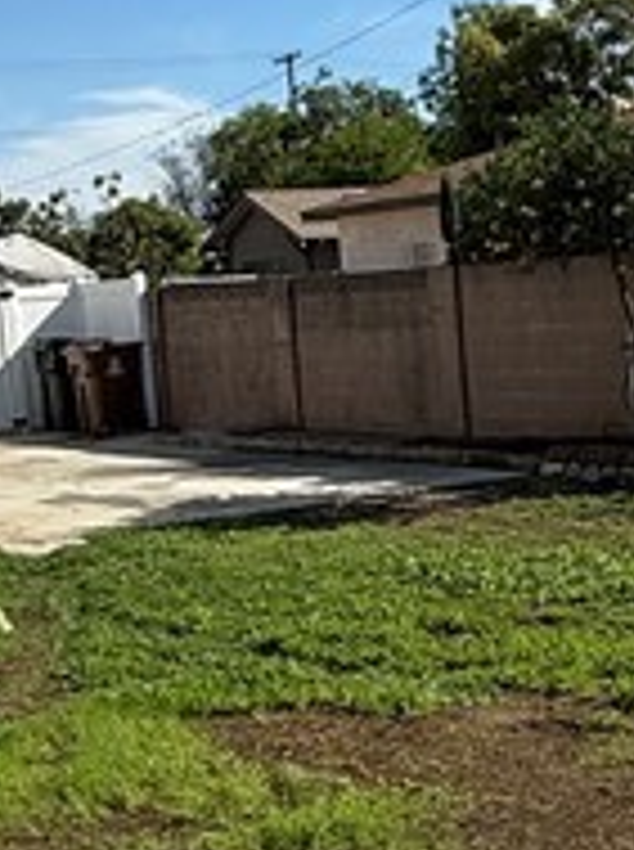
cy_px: 517
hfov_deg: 19.1
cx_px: 499
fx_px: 1862
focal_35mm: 76
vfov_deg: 25.6
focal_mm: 2.22
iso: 50
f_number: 2.2
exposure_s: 1/2024
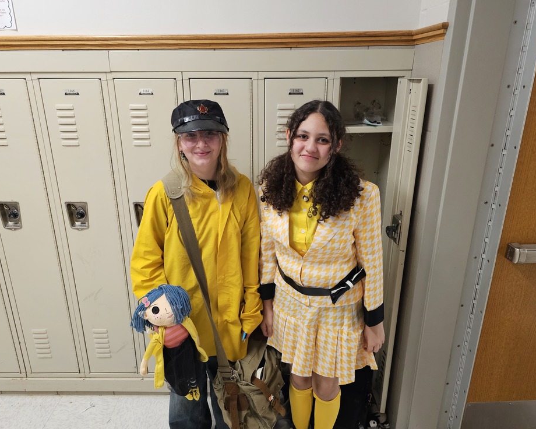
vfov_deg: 56.8
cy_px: 214
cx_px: 253
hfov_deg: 68.0
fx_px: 397
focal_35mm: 25
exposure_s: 1/120
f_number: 1.7
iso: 640
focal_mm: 6.3
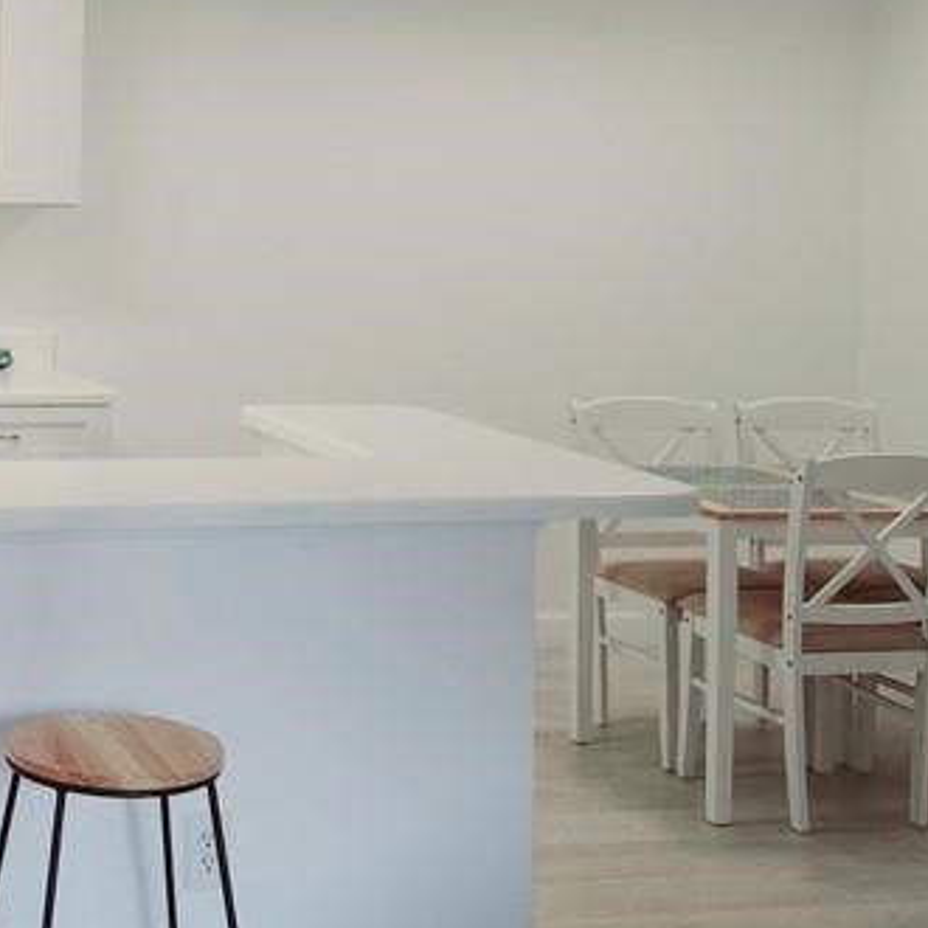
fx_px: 1911
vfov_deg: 26.6
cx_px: -76
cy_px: 146
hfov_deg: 25.4
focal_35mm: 63
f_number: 1.8
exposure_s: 1/60.2
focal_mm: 5.4
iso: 50
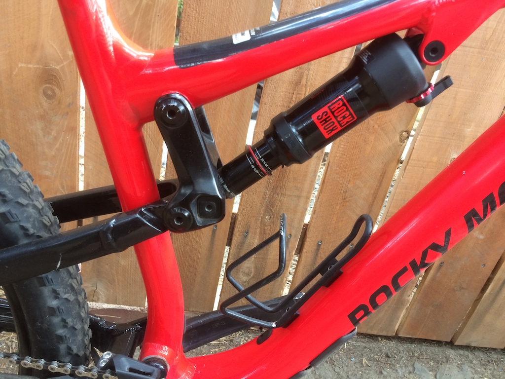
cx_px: 252
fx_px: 423
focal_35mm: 29
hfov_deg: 61.7
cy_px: 190
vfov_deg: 48.2
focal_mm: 4.15
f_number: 2.2
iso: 50
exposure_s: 1/30
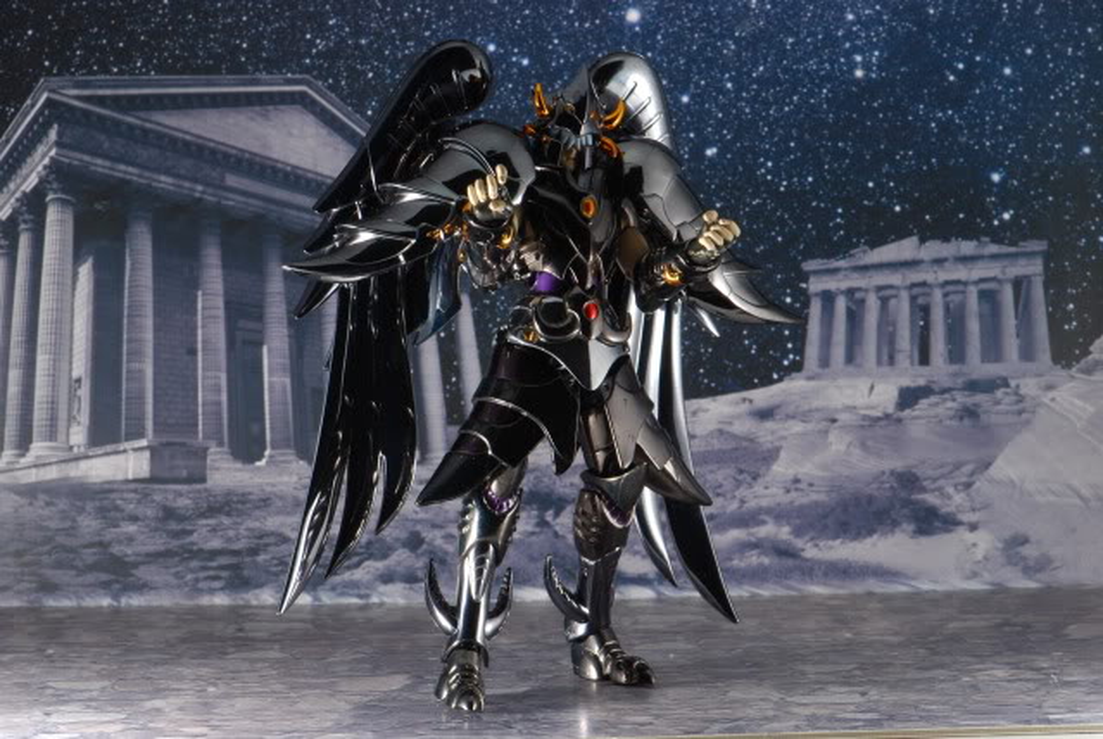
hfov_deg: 13.0
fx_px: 4832
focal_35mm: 158
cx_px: 552
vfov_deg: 8.7
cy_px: 370
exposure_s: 1/60
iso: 400
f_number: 16
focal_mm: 105
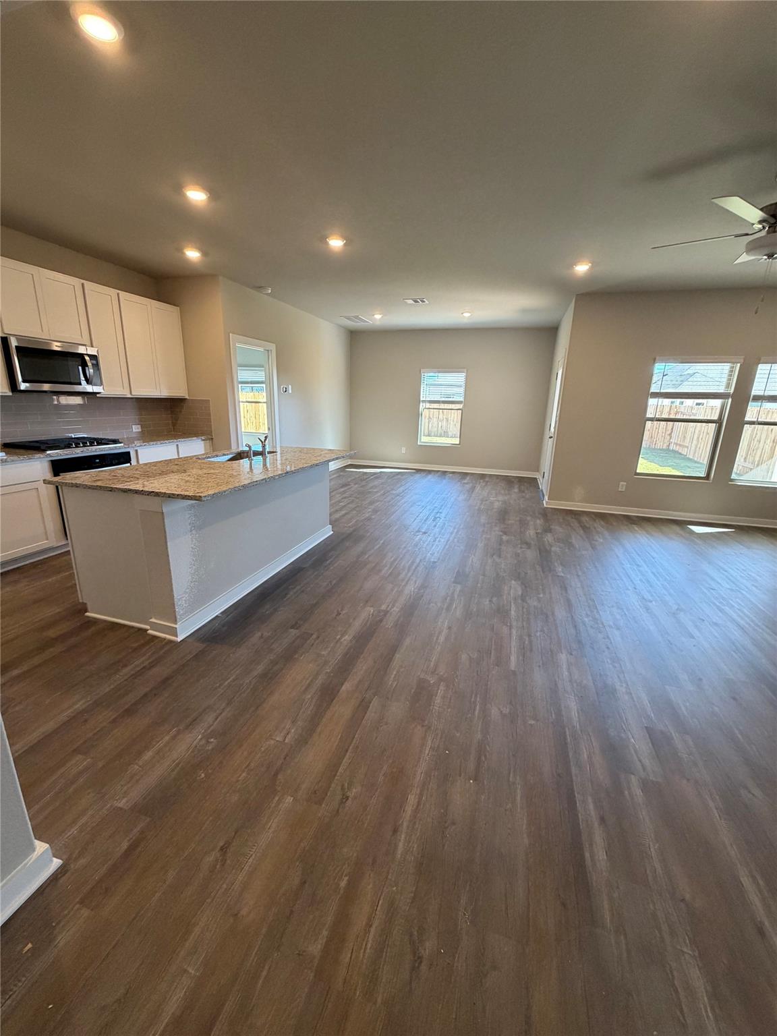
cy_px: 518
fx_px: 419
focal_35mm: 14
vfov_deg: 102.1
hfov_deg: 85.7
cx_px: 388
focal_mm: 2.22
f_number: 2.2
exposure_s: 1/120
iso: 250
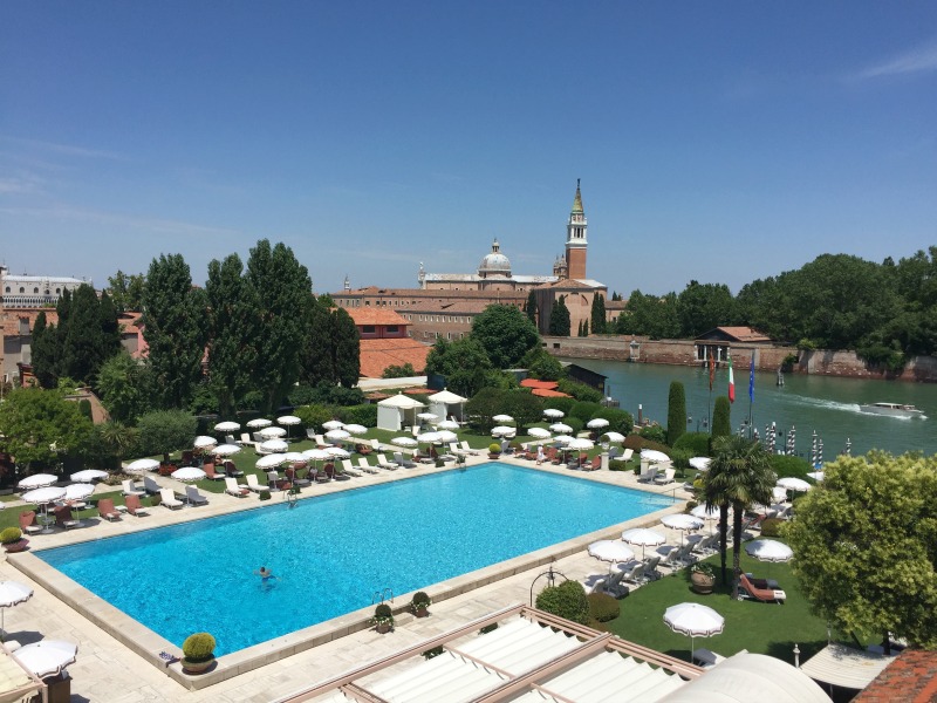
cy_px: 352
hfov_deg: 61.7
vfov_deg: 48.2
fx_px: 785
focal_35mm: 29
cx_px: 468
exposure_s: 1/3968
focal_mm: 4.15
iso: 32
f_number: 2.2
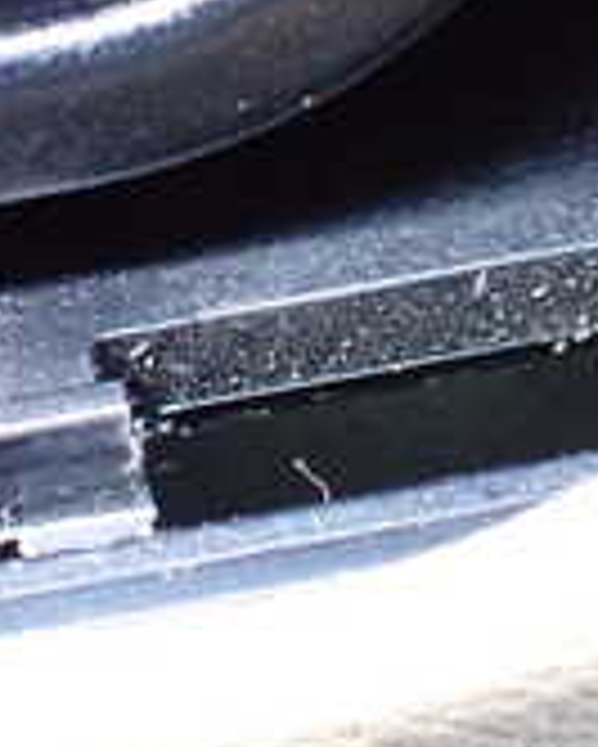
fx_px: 2343
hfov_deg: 14.5
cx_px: 220
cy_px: 238
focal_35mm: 106
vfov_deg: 18.0
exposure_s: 1/30
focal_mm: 5.4
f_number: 2.3
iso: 1000
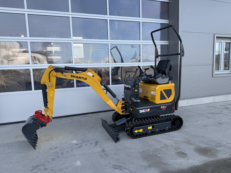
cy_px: 86
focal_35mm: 24
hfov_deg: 71.6
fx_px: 160
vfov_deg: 56.8
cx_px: 116
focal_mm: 6.76
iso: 80
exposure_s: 1/1060
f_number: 1.78
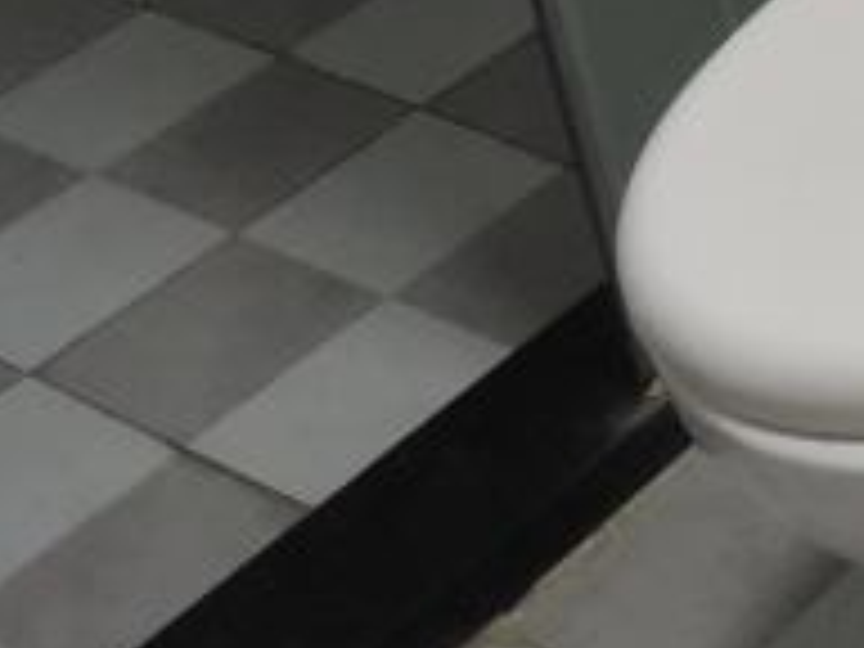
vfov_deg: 11.4
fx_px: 3120
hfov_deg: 13.5
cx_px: 1714
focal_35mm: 125
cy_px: -288
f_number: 1.79
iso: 283
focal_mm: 4.35
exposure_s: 1/100
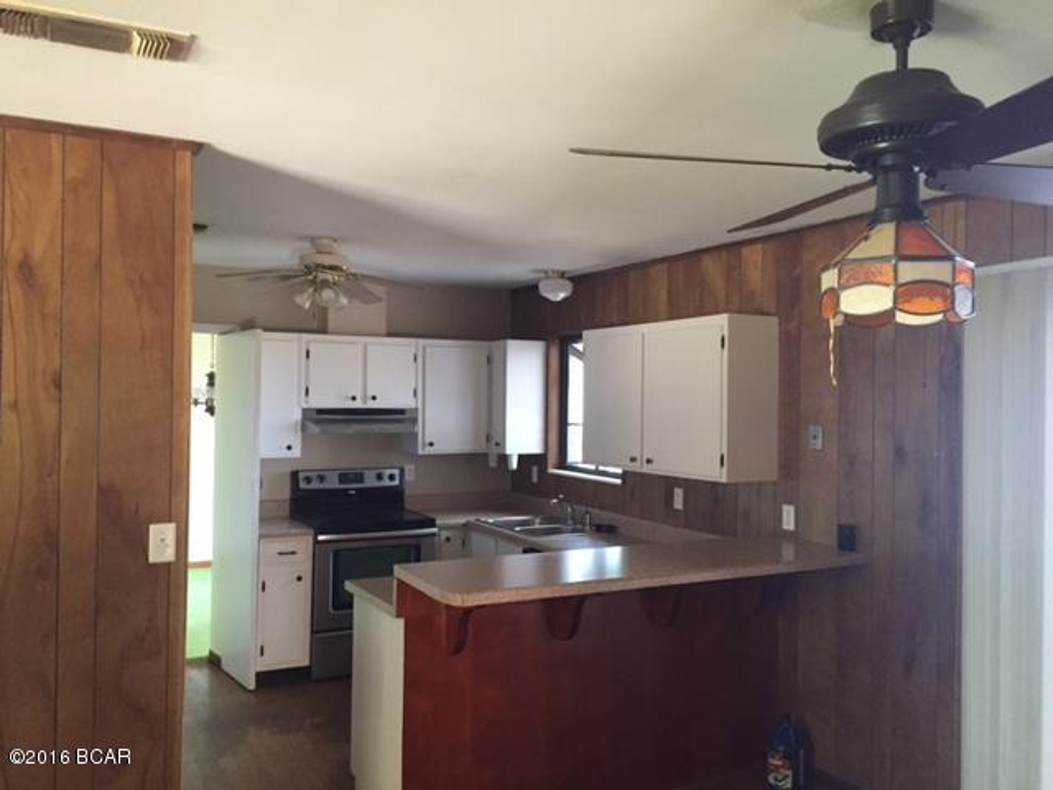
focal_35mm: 29
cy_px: 395
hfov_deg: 61.7
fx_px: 882
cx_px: 526
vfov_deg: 48.2
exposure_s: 1/20
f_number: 2.2
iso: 250
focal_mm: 4.15
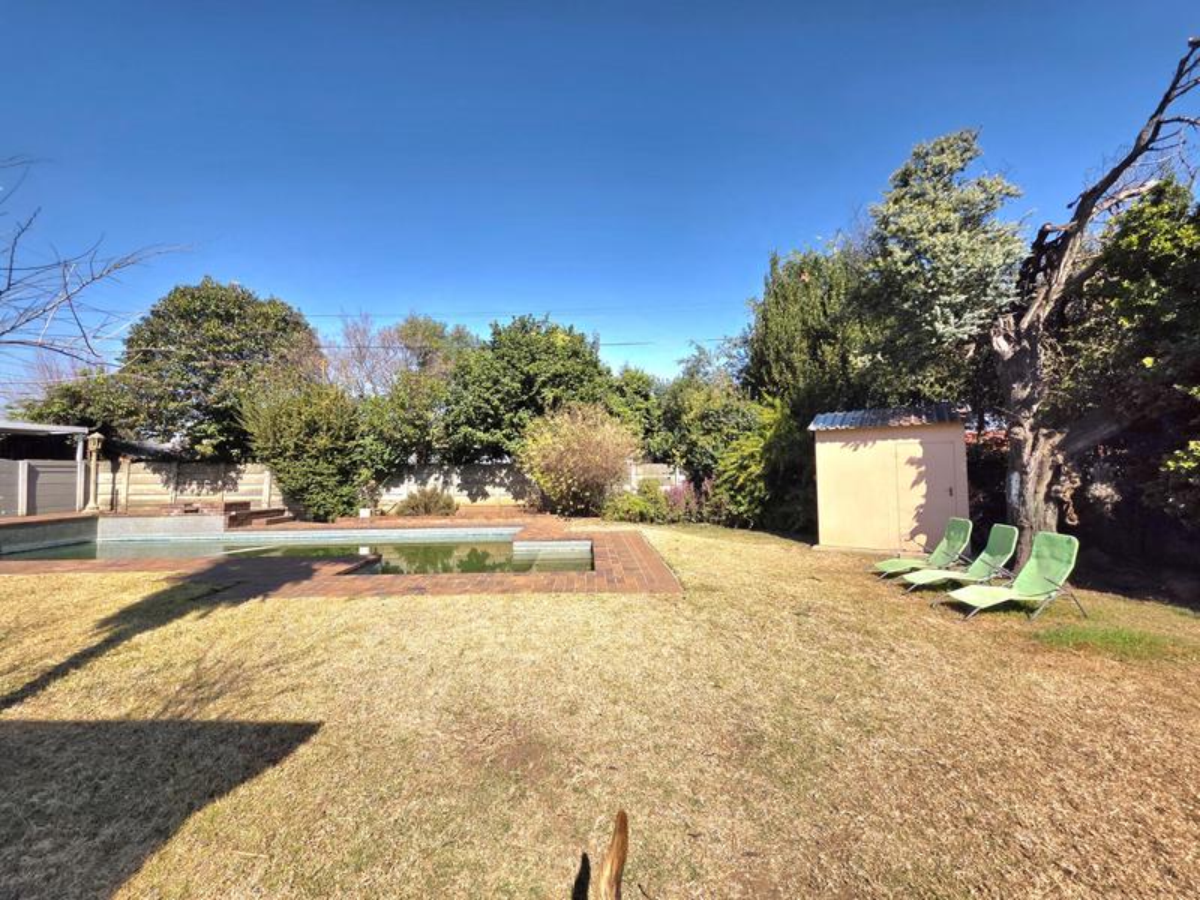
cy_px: 450
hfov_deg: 106.2
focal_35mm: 13
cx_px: 600
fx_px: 451
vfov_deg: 89.9
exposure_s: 1/2000
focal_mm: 2.2
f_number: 1.9
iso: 40
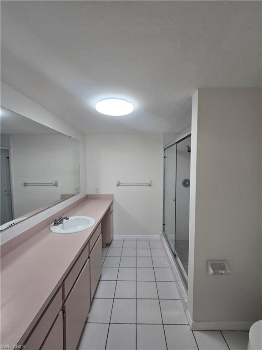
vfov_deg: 106.2
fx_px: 131
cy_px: 175
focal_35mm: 13
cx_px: 131
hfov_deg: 89.9
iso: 80
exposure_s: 1/60
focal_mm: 2.2
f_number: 2.2
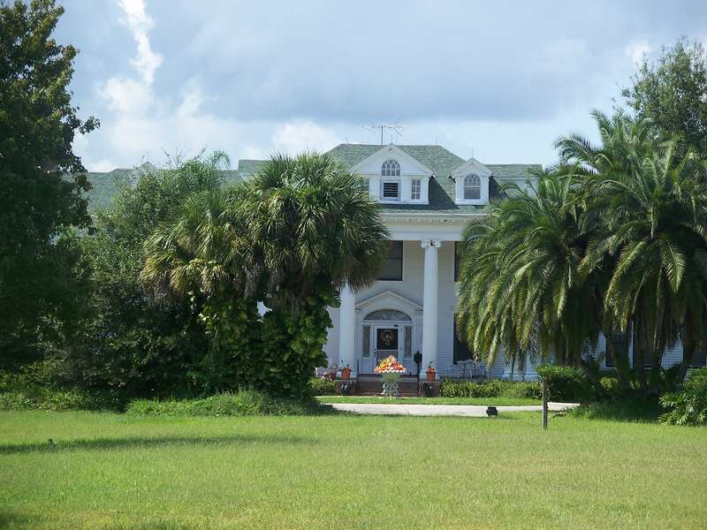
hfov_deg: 17.4
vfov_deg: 13.1
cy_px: 265
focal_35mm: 113
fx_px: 2308
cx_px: 354
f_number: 3.6
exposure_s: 1/500
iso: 64
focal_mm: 23.9
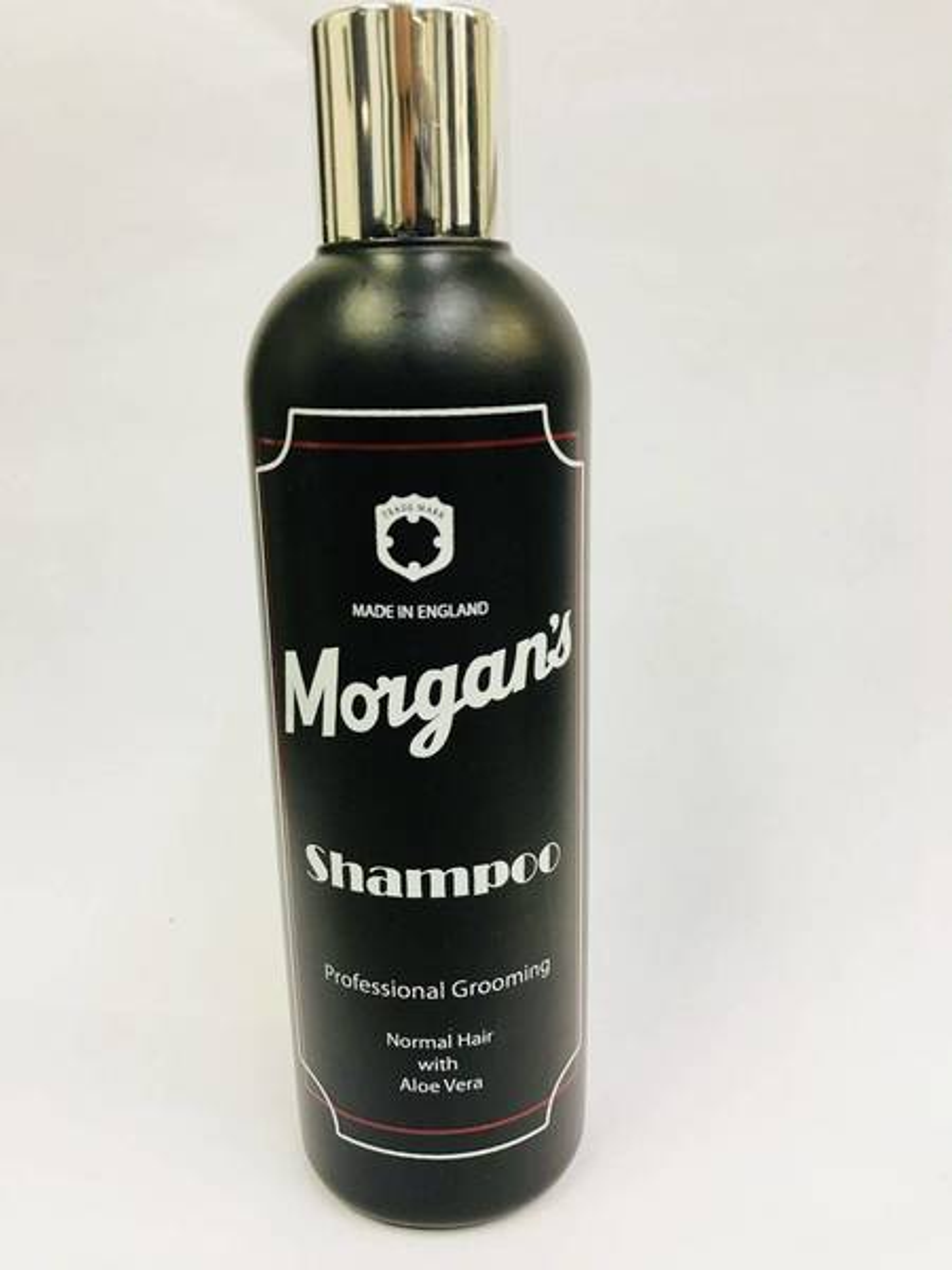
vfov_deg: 63.4
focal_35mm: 28
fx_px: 1027
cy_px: 635
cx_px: 476
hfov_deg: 49.7
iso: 40
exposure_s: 1/25
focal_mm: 3.99
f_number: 1.8
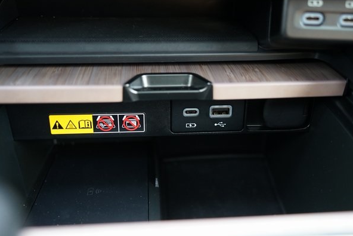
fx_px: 392
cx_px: 190
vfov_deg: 33.4
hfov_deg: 48.4
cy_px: 120
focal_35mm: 40
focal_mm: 37
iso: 1600
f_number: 3.2
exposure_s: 1/60
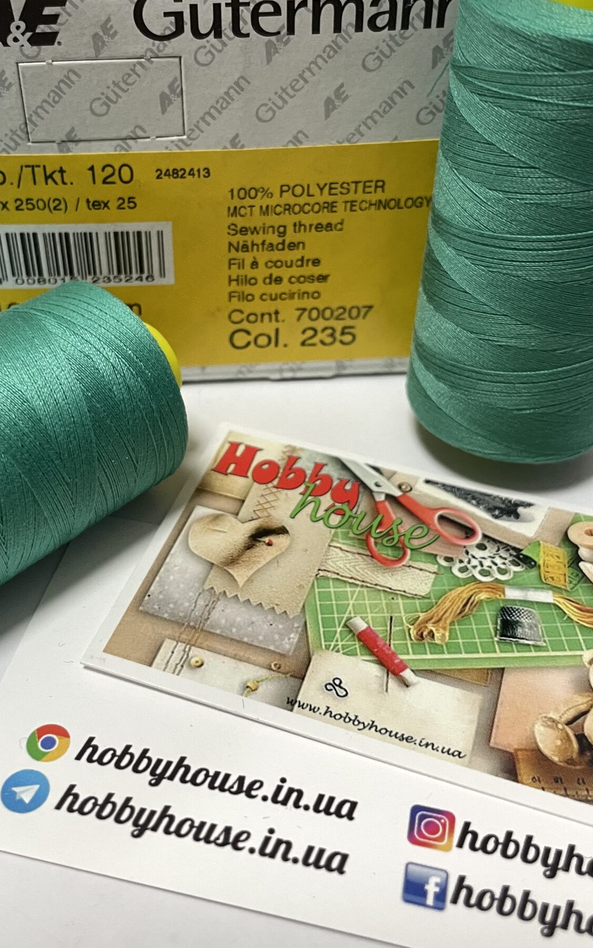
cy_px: 412
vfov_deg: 50.2
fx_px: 1008
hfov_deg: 32.7
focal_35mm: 39
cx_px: 232
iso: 125
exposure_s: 1/80
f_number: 1.6
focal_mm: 4.2
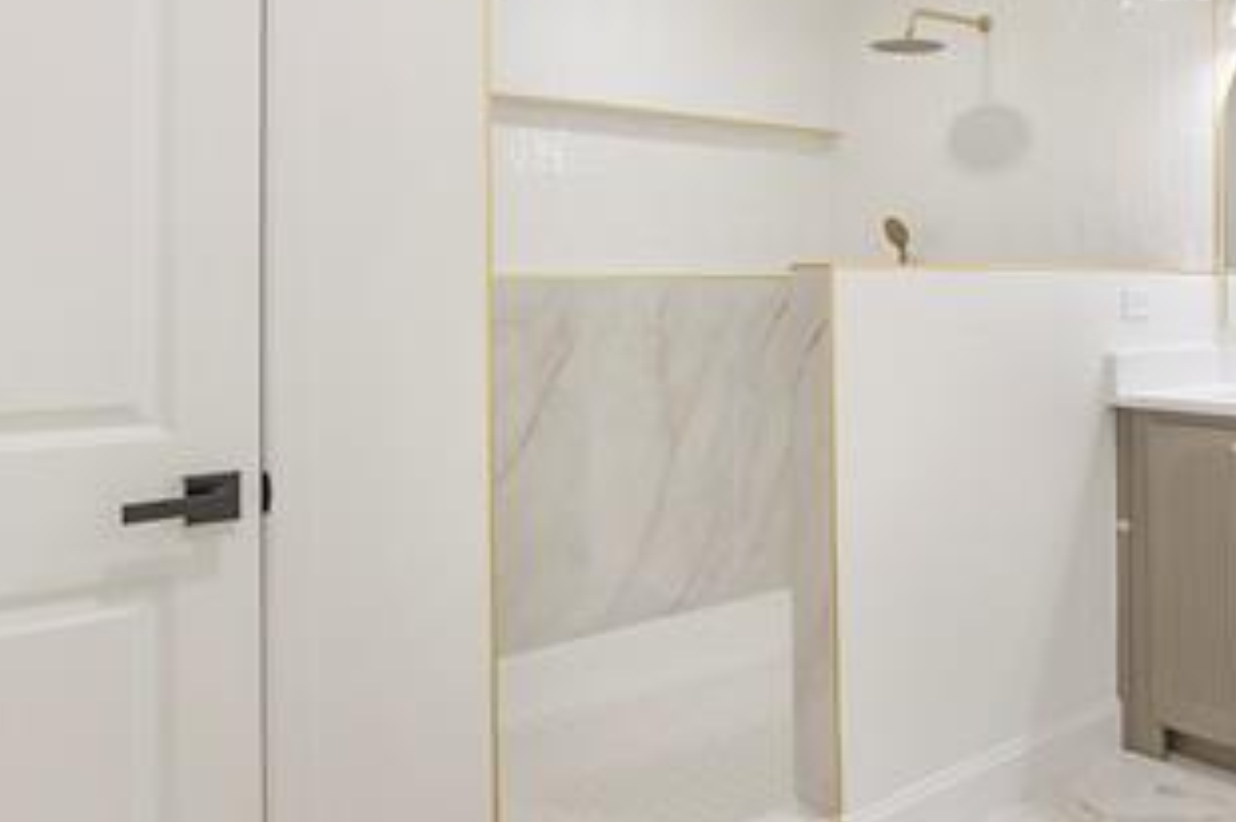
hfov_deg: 58.4
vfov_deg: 41.7
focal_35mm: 31
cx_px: 861
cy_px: 275
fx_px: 1063
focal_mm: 10
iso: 100
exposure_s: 1/5
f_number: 11
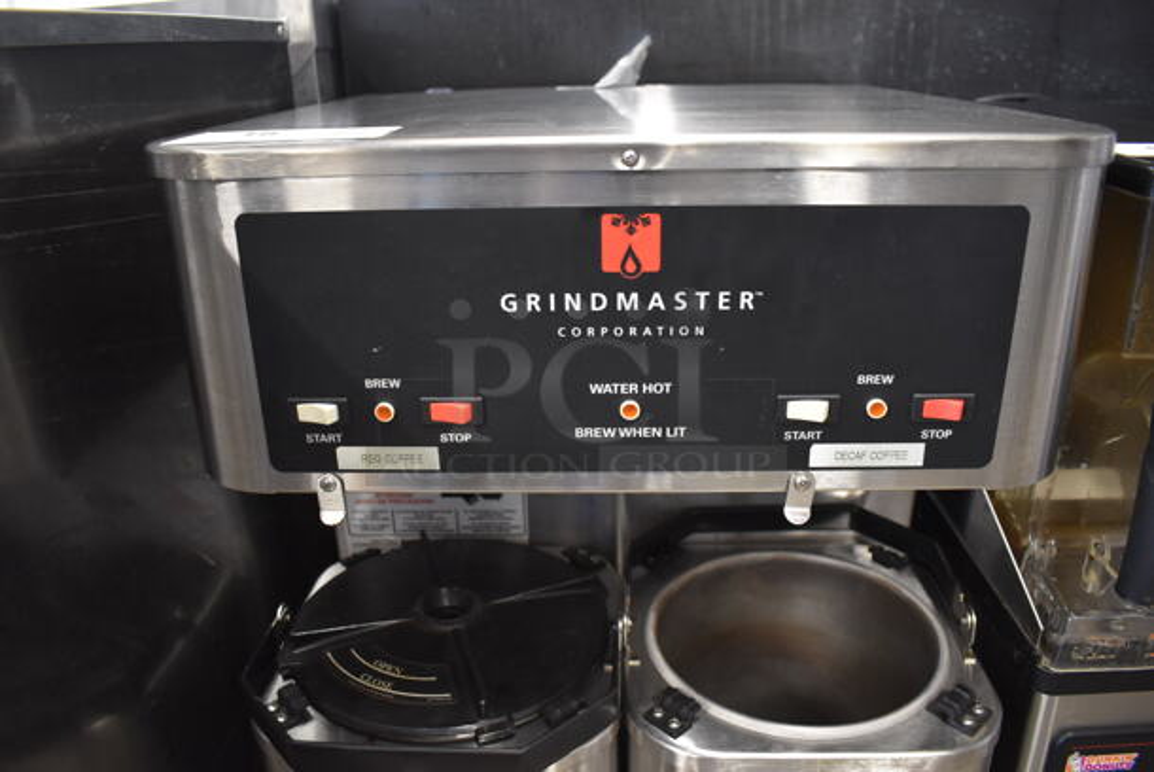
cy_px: 386
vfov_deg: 48.0
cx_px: 577
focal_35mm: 27
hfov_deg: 67.3
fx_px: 866
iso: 1800
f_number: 3.5
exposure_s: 1/30
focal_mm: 18
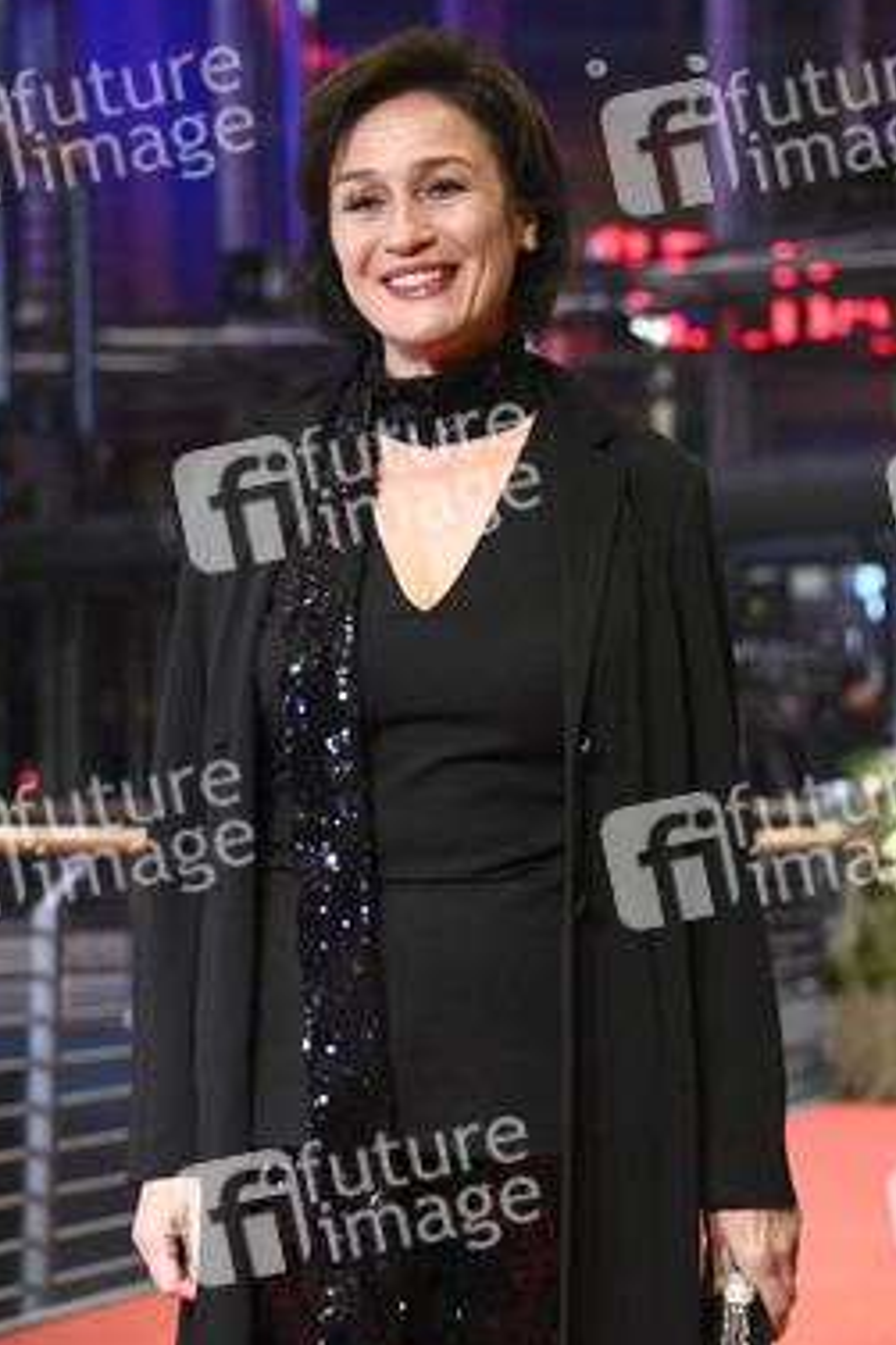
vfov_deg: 19.3
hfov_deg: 12.9
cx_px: 460
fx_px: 3961
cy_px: 667
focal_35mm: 106
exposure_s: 1/250
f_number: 5.3
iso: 6400
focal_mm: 100
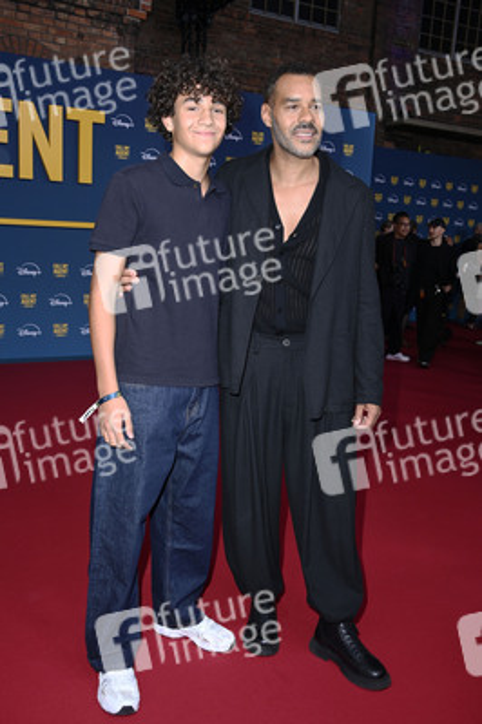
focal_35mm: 34
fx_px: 684
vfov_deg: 55.8
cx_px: 241
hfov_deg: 38.8
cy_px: 362
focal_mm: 34
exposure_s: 1/200
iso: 800
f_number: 5.6
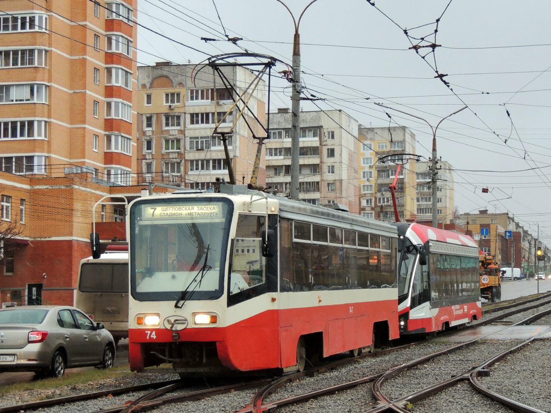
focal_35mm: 75
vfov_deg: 19.6
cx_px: 276
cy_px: 206
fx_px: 1194
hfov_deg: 26.0
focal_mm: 13.3
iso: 200
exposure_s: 1/100
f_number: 3.9
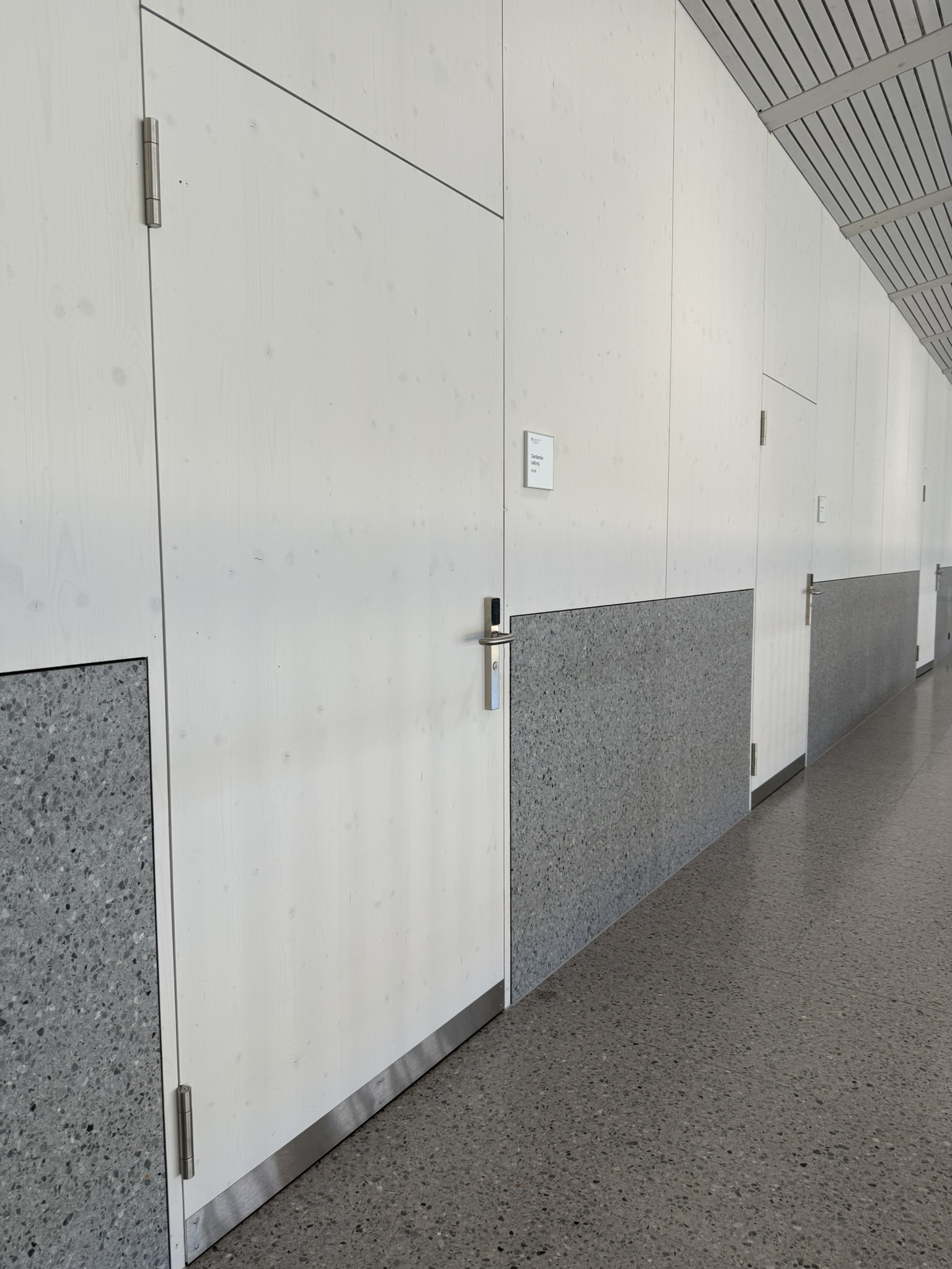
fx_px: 880
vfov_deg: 71.6
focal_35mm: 24
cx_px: 476
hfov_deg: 56.8
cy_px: 634
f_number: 1.78
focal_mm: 6.76
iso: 64
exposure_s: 1/100
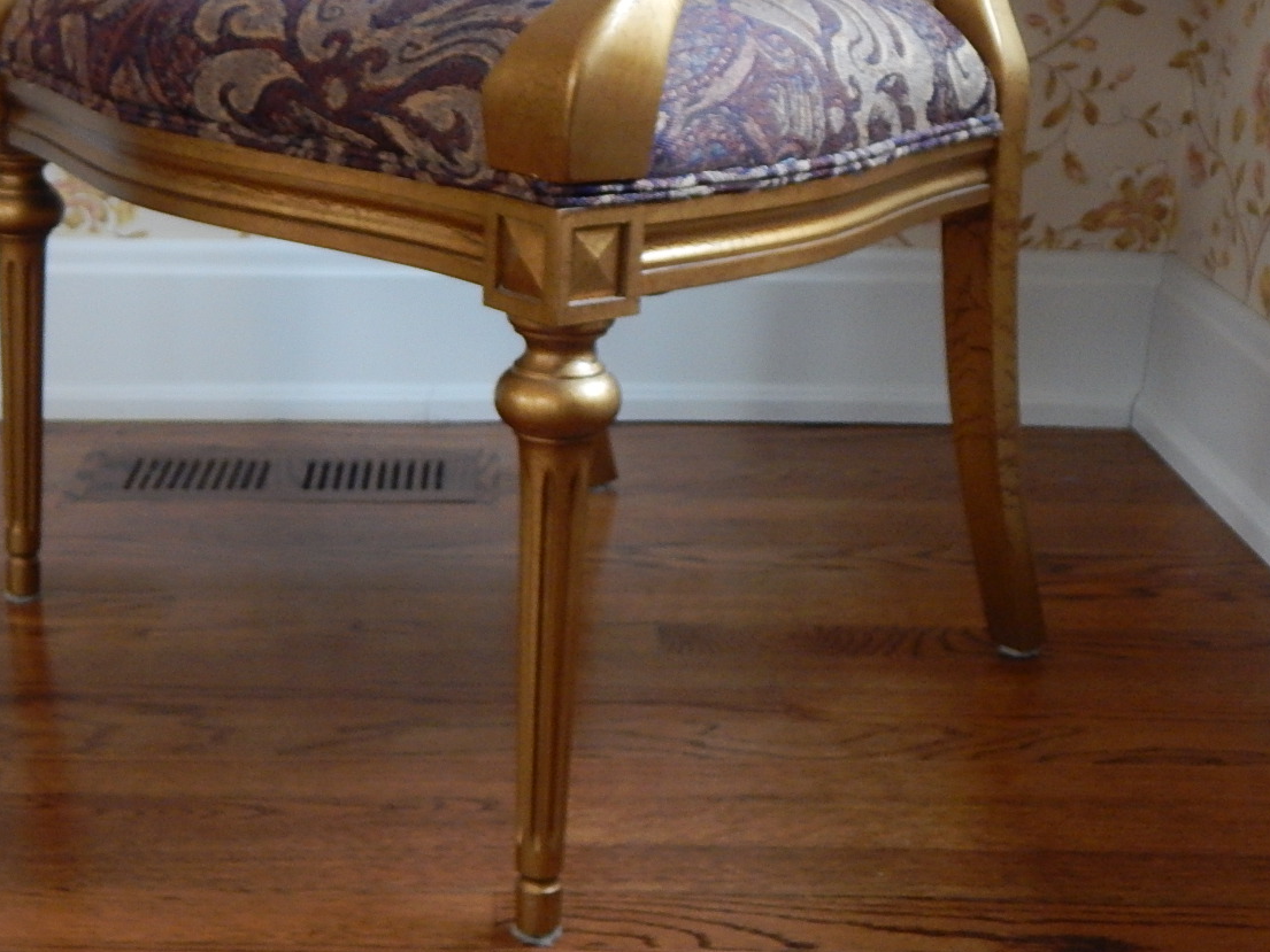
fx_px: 2018
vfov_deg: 26.5
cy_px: 386
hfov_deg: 34.8
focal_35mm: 55
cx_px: 494
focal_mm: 6.8
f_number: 3.4
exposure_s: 1/20
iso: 400
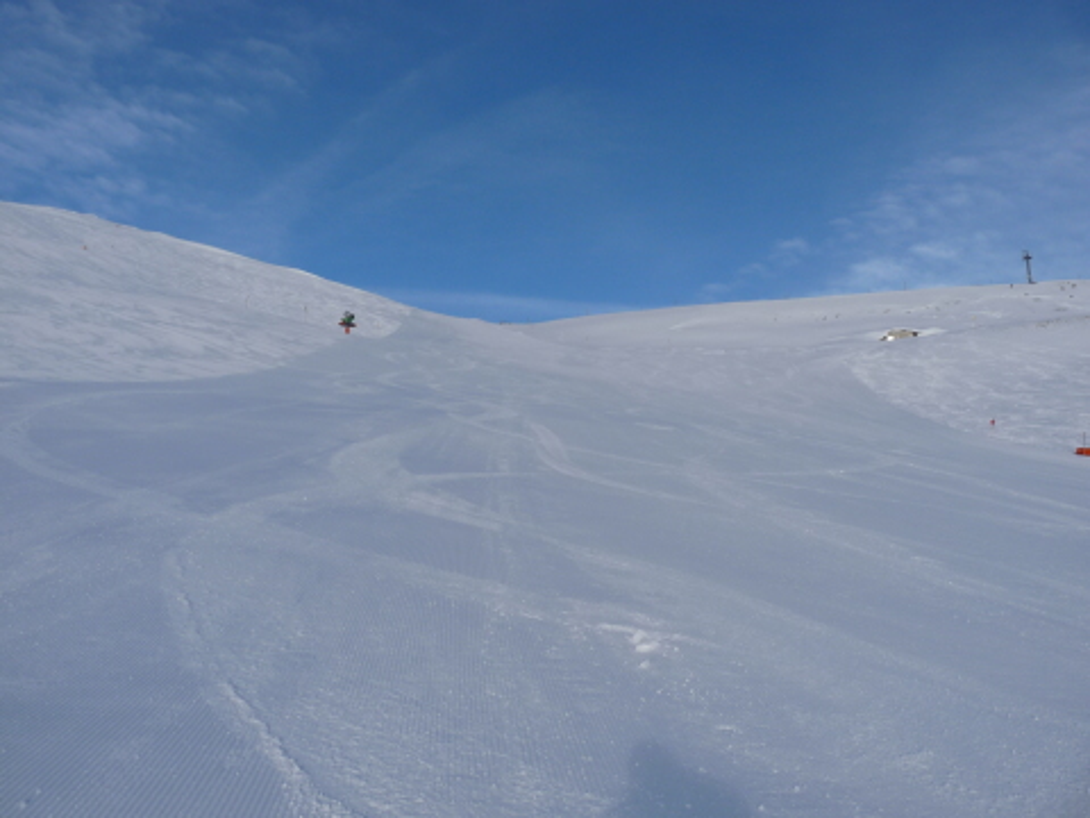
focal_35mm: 27
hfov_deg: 65.3
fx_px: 850
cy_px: 409
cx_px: 545
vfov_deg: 51.4
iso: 100
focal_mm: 4.8
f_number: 4
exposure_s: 1/800
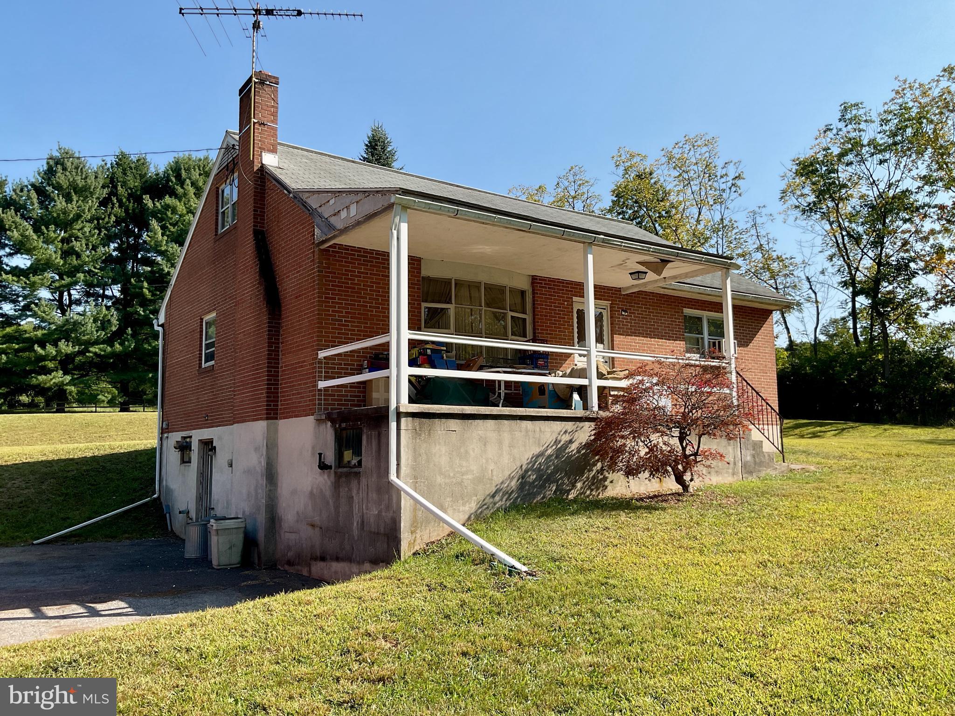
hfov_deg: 61.7
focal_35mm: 29
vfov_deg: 48.2
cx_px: 478
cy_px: 358
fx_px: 800
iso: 16
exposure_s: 1/1377
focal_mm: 3
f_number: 1.8
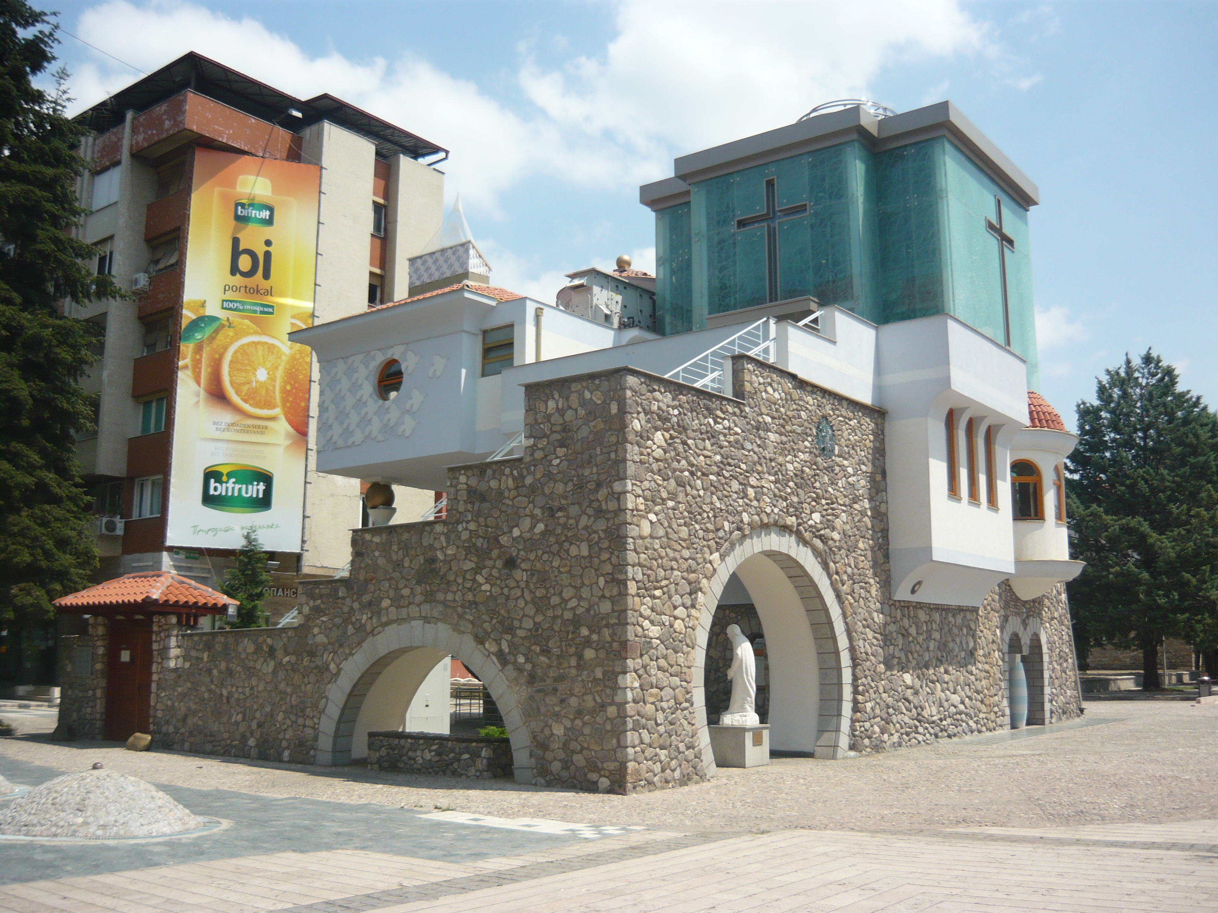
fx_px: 1161
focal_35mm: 33
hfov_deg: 55.4
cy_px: 456
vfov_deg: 42.9
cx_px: 609
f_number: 8
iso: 100
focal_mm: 5.5
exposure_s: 1/200
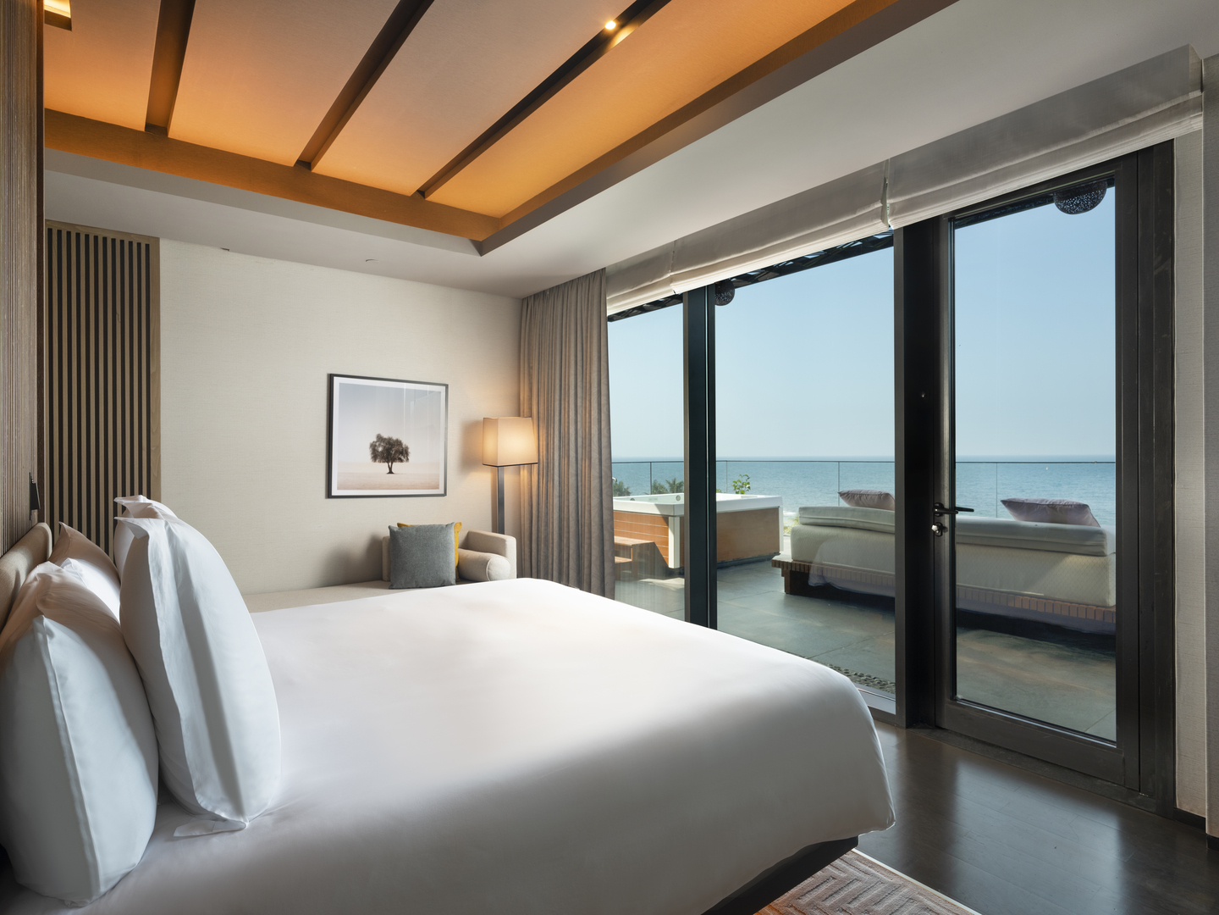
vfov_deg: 71.6
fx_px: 634
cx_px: 610
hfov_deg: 87.8
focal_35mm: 18
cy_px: 458
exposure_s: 1/4
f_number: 11
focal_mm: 23
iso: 250
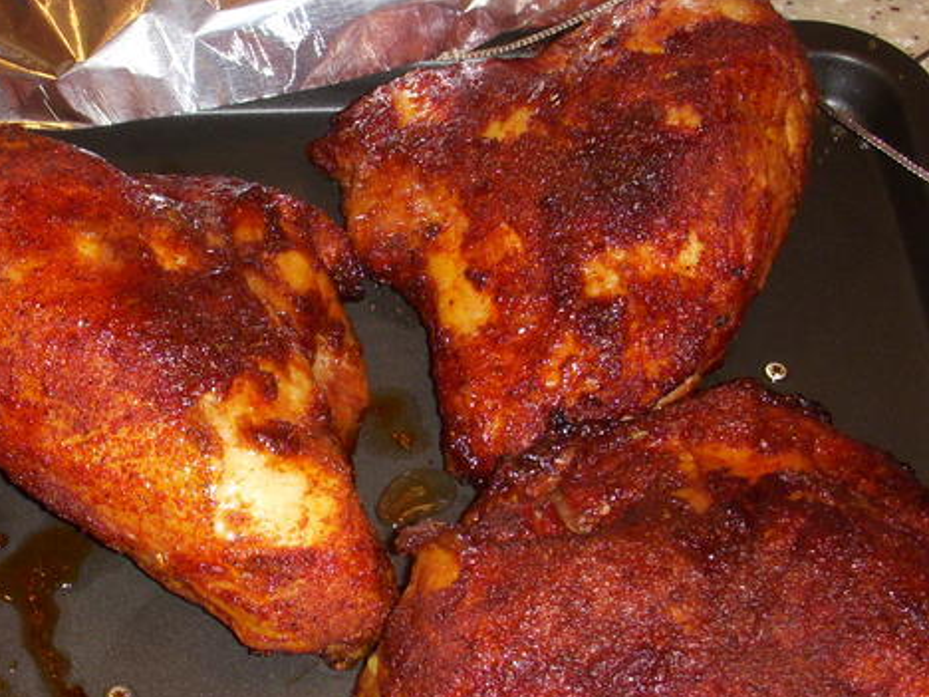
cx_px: 300
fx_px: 1959
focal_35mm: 73
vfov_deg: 20.2
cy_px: 378
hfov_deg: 26.5
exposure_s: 1/30
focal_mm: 6.3
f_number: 3.3
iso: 100
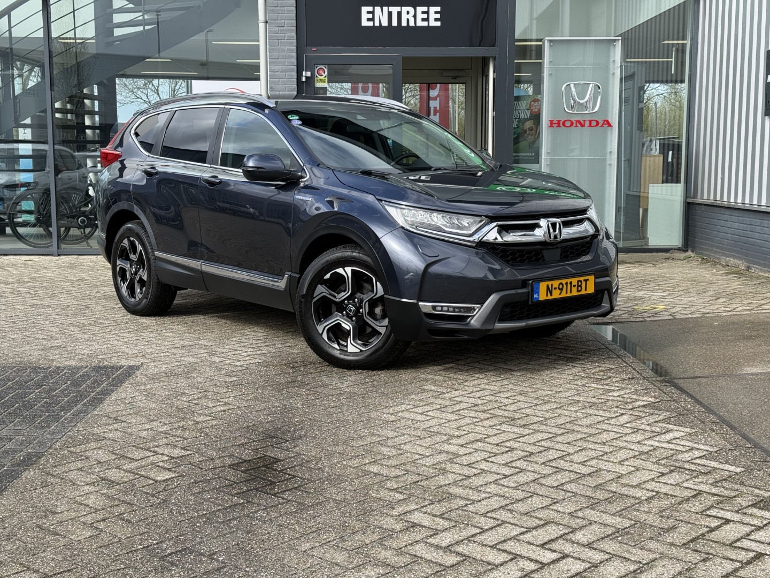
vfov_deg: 30.3
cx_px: 385
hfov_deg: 39.7
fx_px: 1068
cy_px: 289
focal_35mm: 48
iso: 64
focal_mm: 6.76
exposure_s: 1/1242
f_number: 1.78
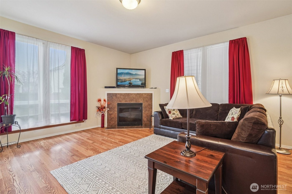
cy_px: 97
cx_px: 146
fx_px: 130
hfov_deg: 96.7
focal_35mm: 16
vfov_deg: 73.7
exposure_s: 1/20
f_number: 8
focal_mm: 16
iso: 1600
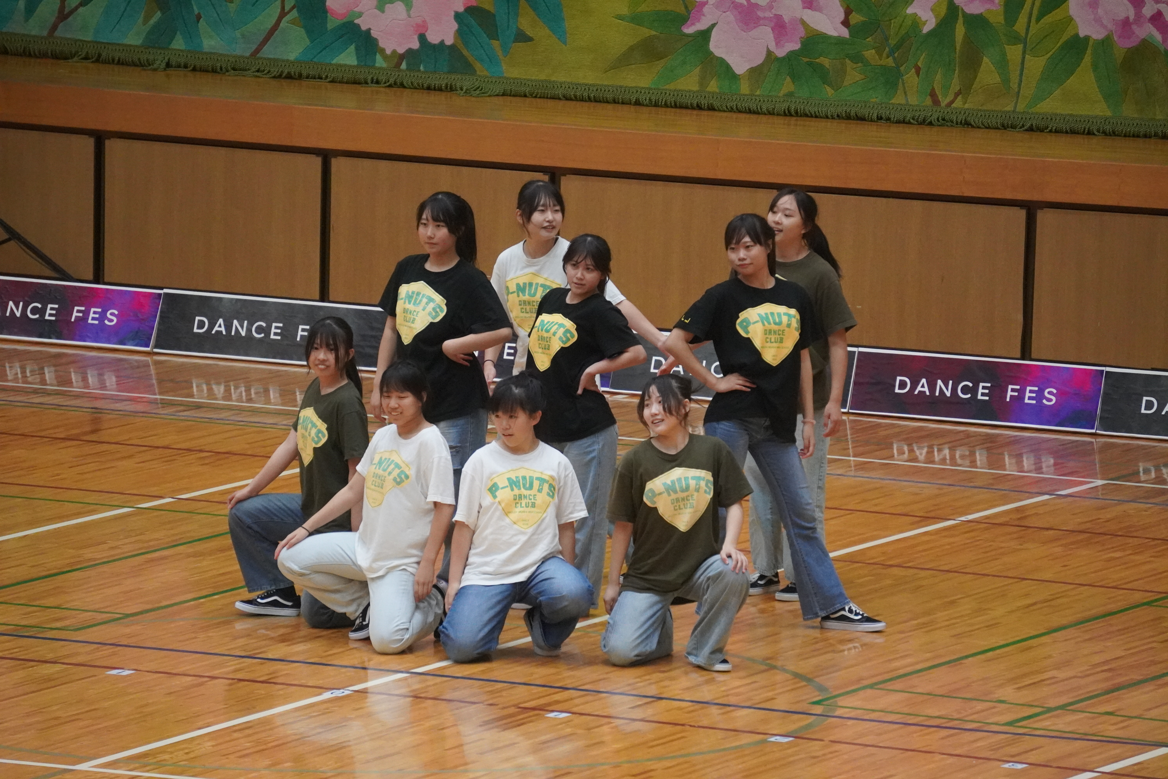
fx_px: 9538
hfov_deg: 7.0
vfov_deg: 4.7
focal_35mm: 294
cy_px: 390
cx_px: 584
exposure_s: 1/320
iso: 6400
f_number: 6.3
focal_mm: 196
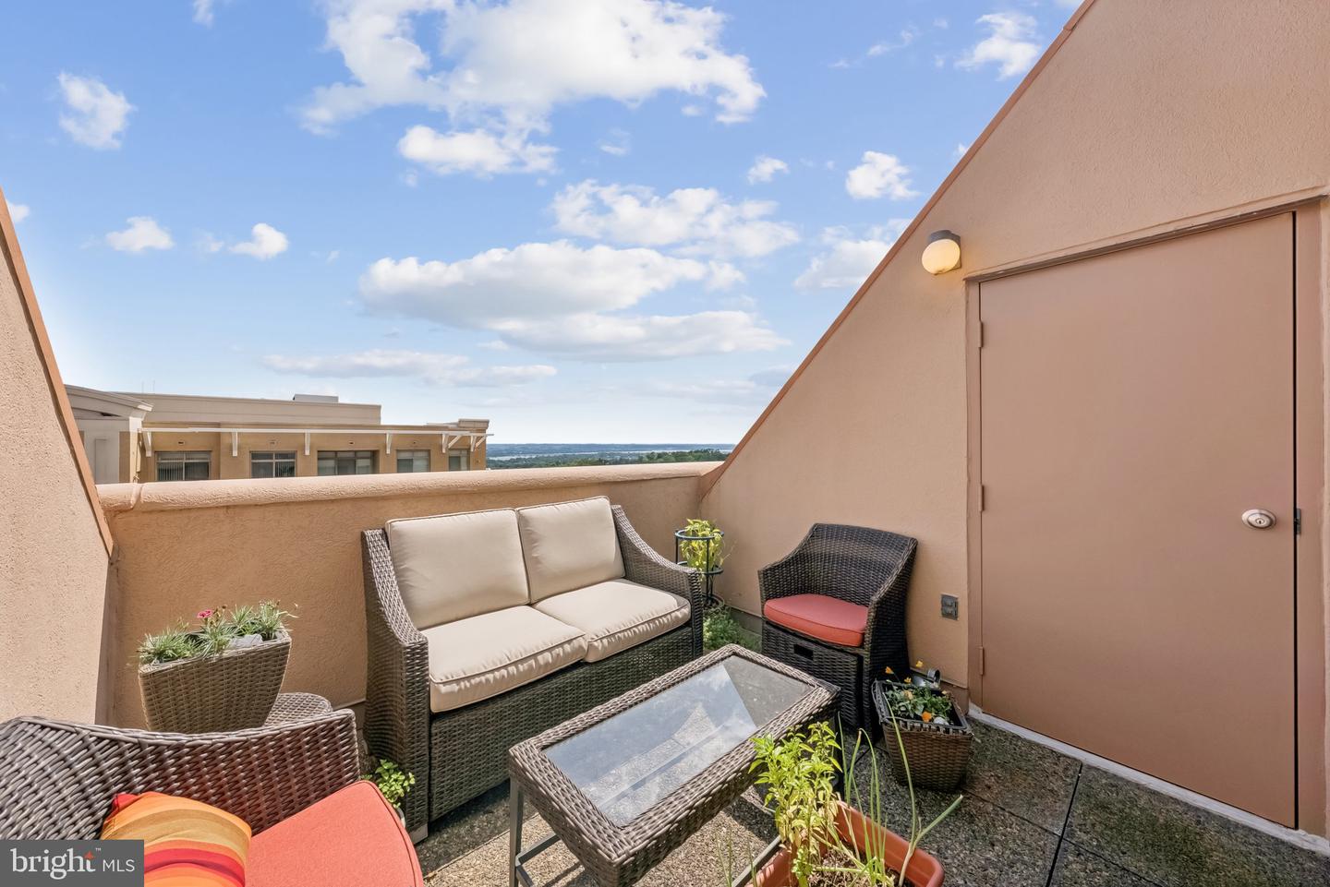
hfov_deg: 112.6
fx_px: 443
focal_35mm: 12
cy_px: 444
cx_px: 665
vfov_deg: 90.0
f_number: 10
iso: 80
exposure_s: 1/200
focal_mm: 12
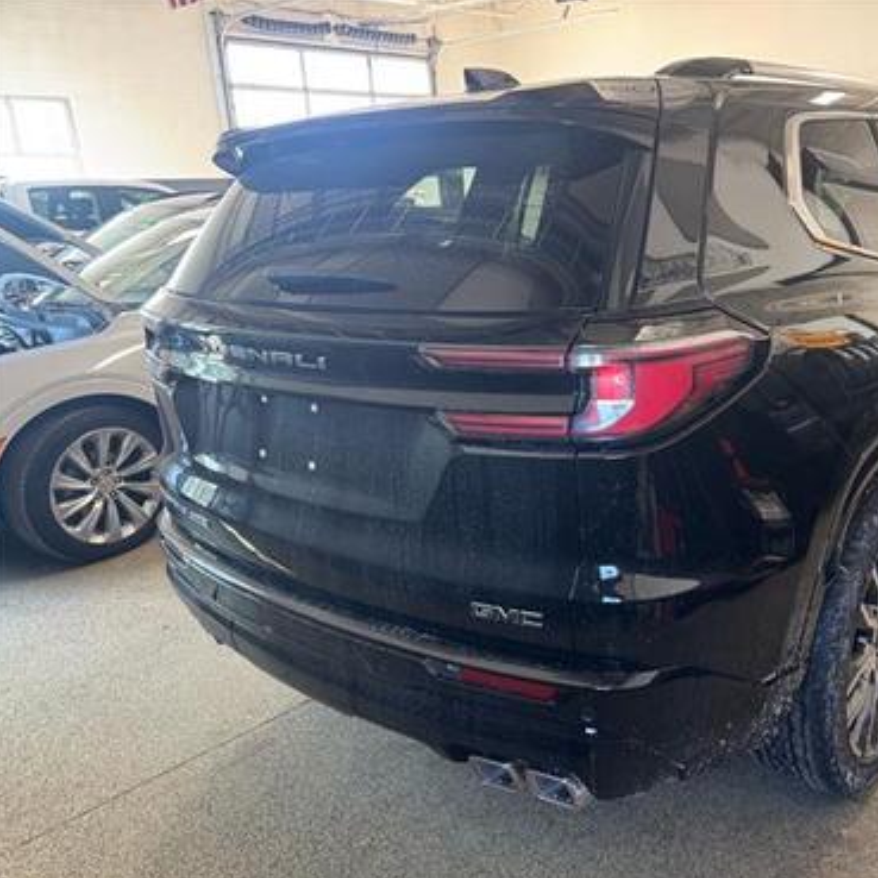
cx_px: 588
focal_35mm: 29
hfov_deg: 54.5
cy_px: 445
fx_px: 832
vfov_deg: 55.6
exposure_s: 1/60
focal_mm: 6.76
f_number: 1.78
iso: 200
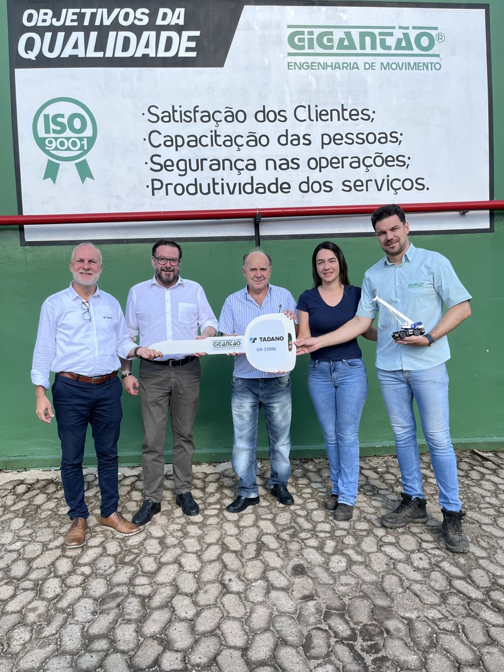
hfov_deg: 53.1
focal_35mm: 26
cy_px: 336
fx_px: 505
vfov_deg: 67.3
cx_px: 252
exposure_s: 1/1623
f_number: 1.6
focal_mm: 5.1
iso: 50
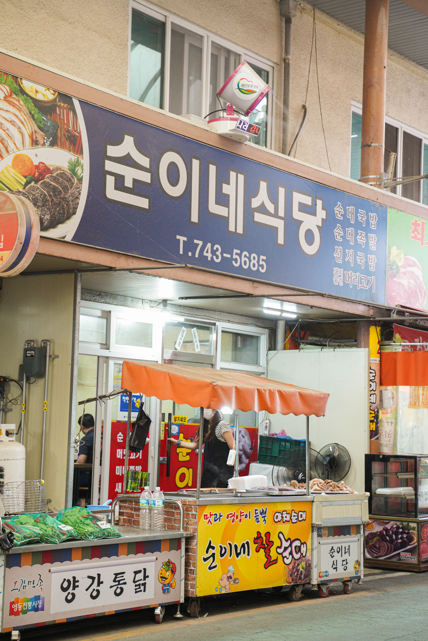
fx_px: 1123
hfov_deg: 21.6
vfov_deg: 31.9
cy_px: 320
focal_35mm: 63
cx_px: 214
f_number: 4.5
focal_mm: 63
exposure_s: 1/125
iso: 1600
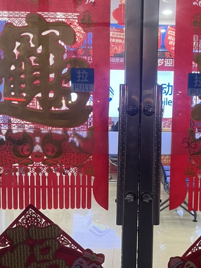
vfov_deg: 41.1
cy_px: 159
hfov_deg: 31.2
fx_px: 356
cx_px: 140
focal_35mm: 46
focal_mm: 5.1
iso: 200
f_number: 1.6
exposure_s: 1/50
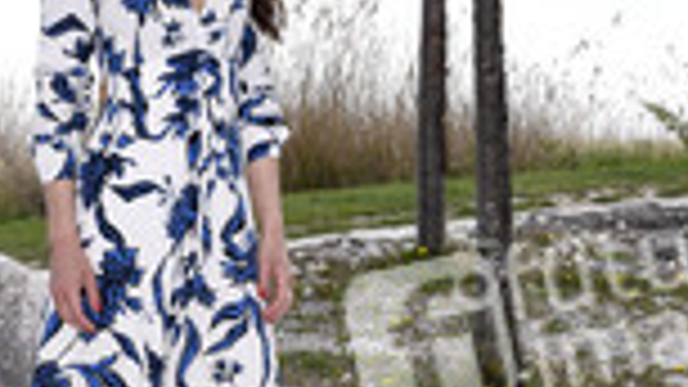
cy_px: 94
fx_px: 2499
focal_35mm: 137
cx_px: 166
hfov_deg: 15.6
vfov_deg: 8.8
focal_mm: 50
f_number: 14
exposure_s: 1/160
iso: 400
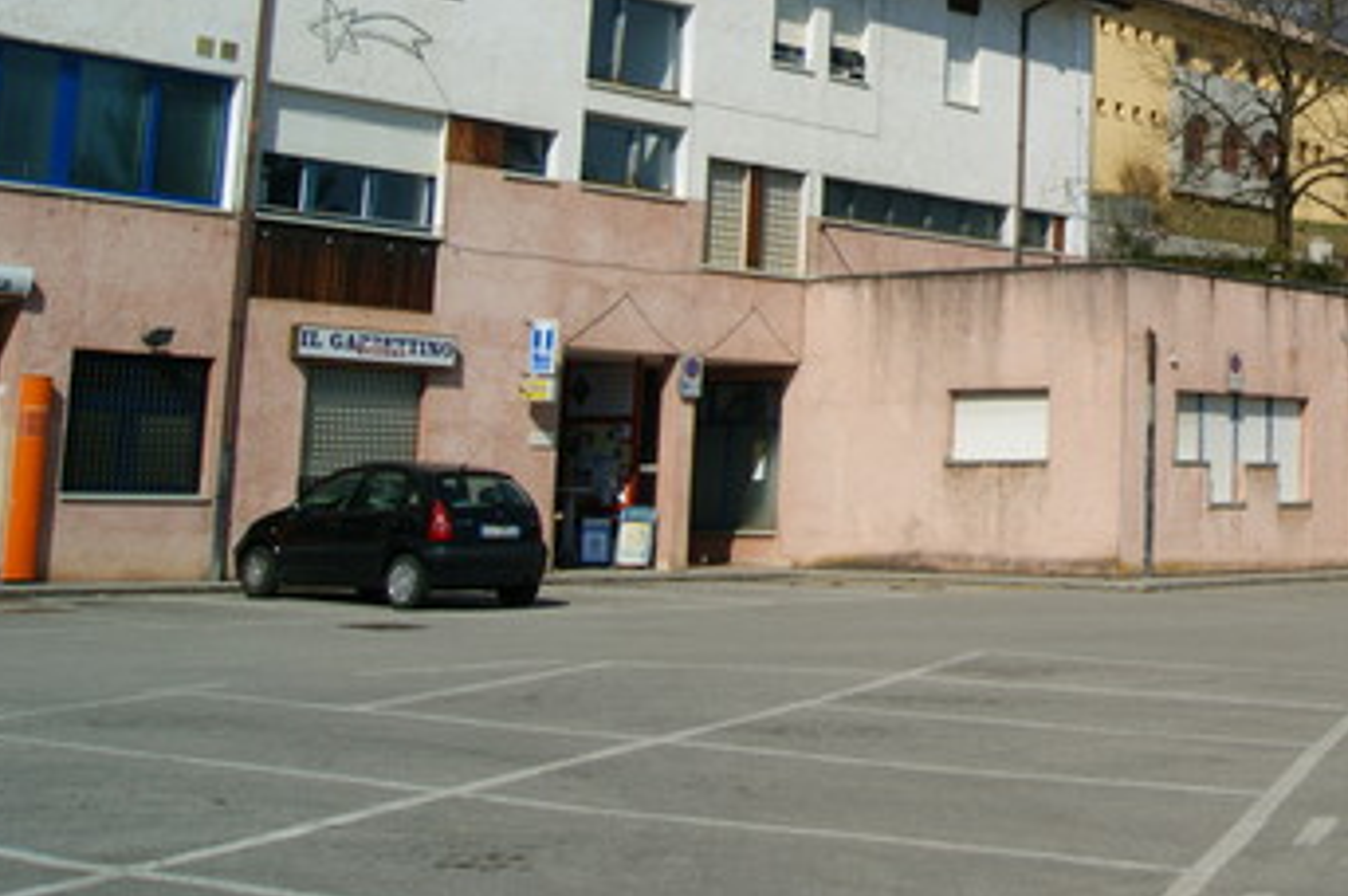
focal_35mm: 63
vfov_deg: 20.6
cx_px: 1482
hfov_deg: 28.9
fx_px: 2357
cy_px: -57
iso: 100
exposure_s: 1/400
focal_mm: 18
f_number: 10
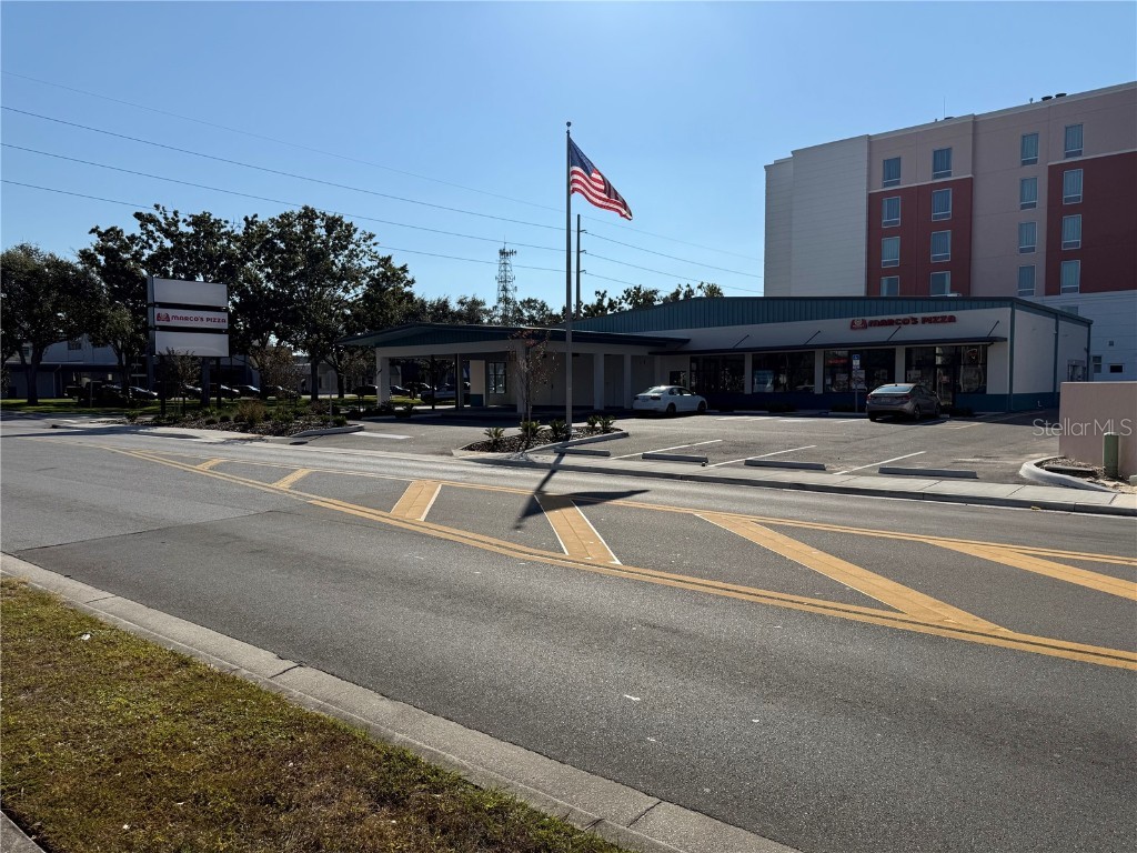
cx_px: 568
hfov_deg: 71.6
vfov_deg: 56.8
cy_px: 426
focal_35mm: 24
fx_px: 788
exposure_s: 1/11905
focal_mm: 6.76
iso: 80
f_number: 1.78
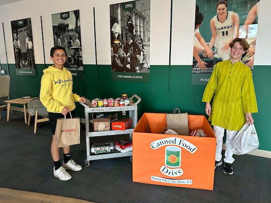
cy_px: 100
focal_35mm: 25
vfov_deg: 54.9
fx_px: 196
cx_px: 140
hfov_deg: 69.4
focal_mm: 6.86
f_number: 1.78
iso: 250
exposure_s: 1/76
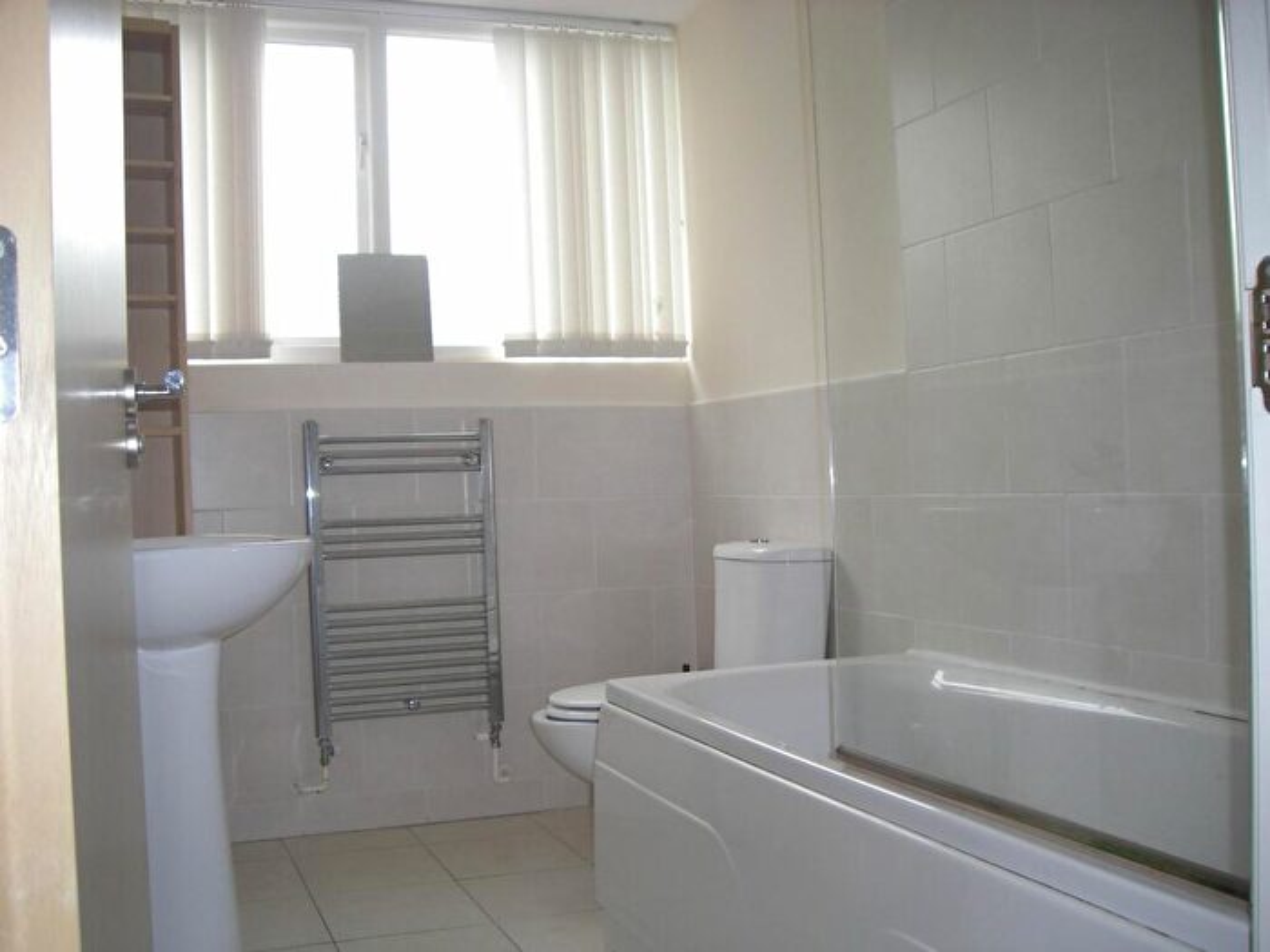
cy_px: 476
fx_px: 1394
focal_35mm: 38
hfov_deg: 49.0
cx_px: 635
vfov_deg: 37.7
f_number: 2.7
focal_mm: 6.2
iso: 64
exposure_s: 1/80
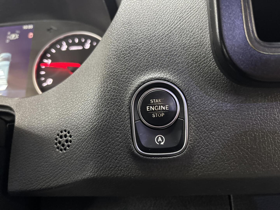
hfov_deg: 67.3
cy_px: 105
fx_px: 210
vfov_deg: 53.1
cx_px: 140
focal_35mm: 26
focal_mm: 5.96
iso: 500
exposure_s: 1/34
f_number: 1.6
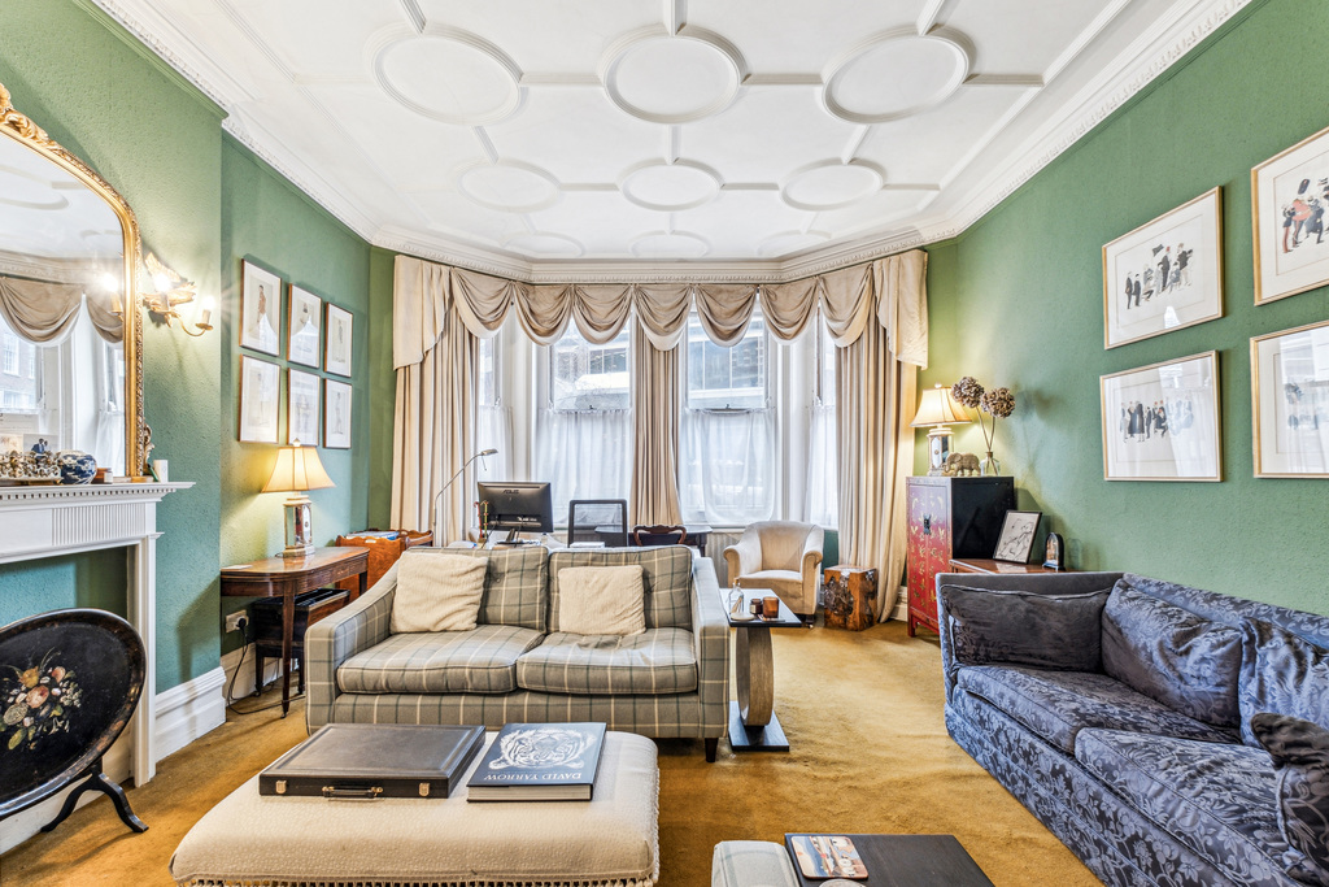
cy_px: 444
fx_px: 554
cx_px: 664
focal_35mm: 15
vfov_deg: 77.3
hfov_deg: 100.4
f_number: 8
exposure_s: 1/3.33
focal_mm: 10
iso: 640
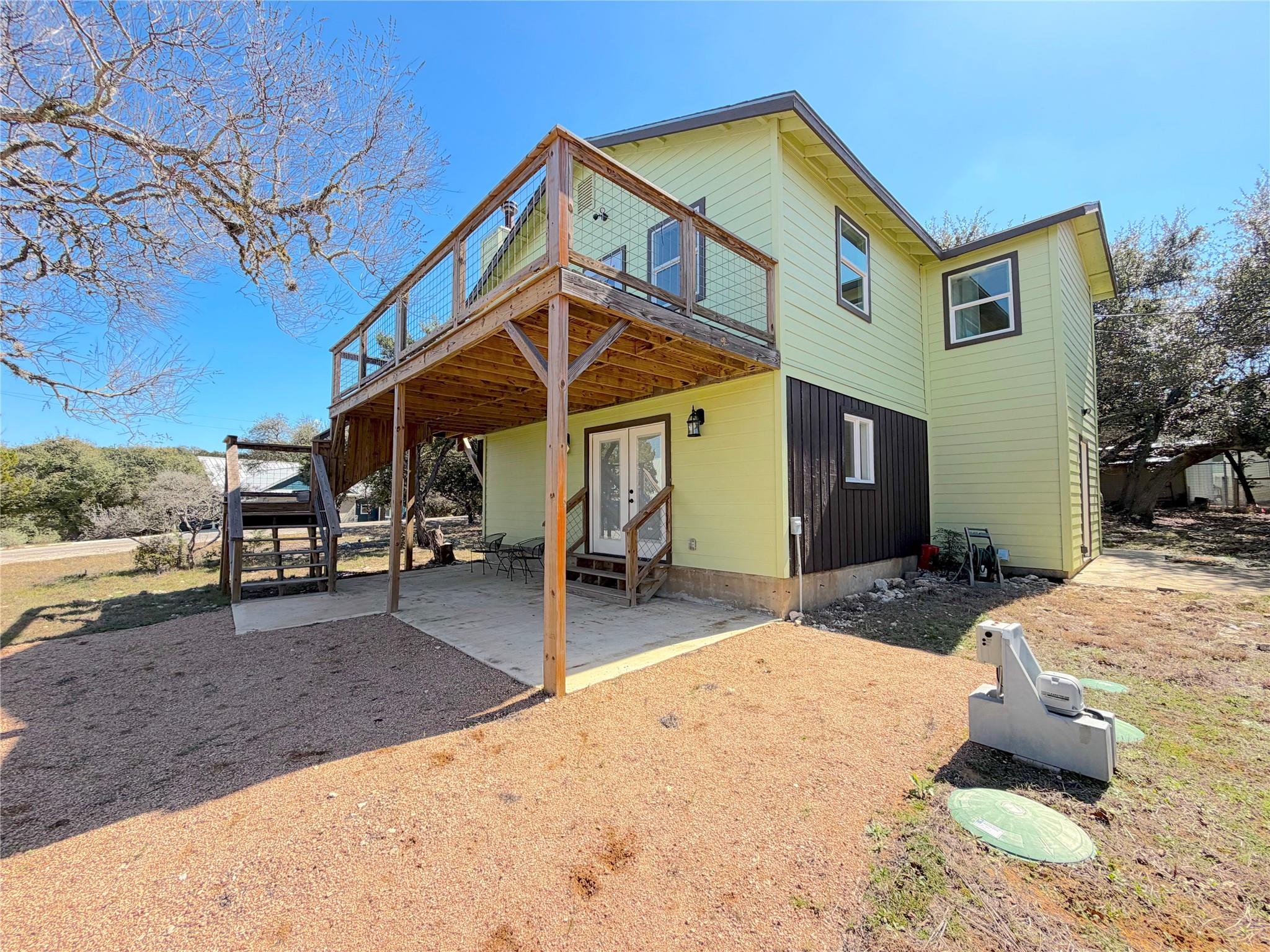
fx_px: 514
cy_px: 476
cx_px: 635
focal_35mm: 14
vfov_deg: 85.7
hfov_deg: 102.1
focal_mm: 2.22
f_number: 2.2
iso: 32
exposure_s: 1/770
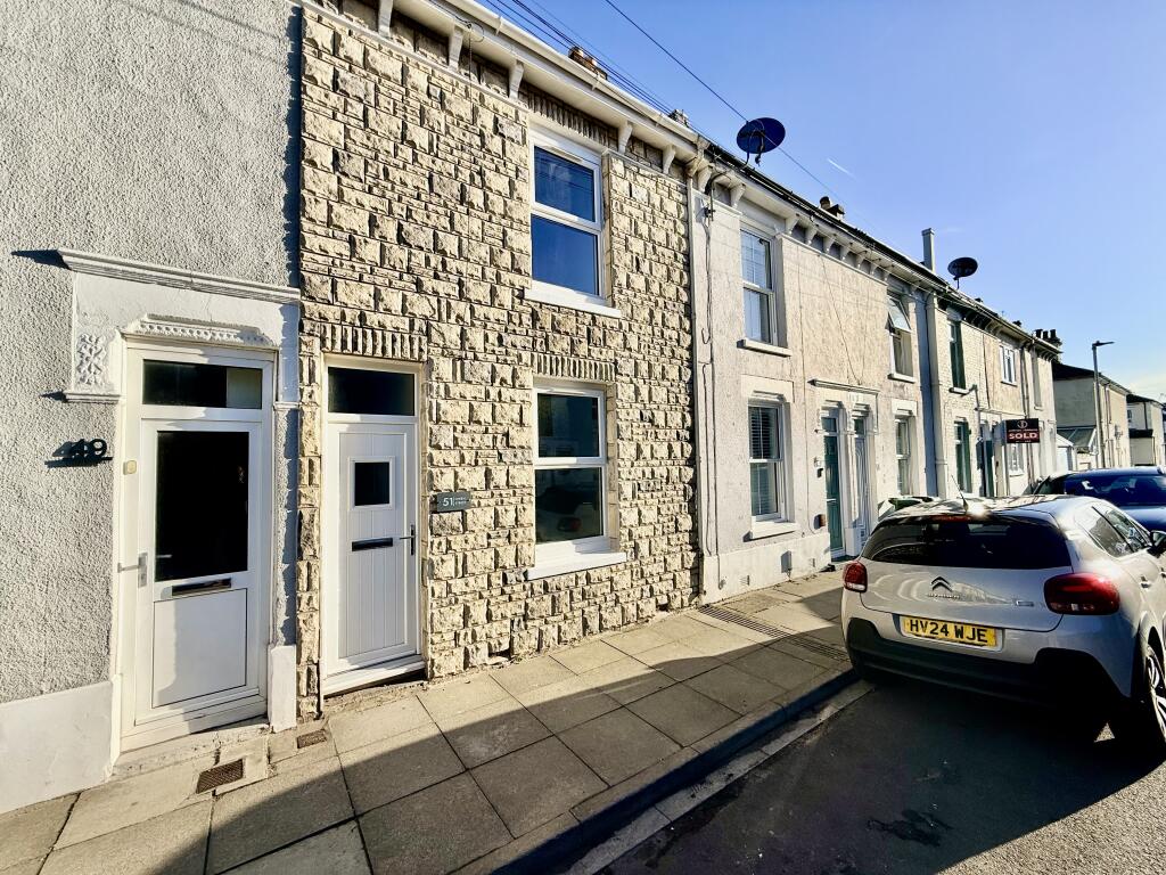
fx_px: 472
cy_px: 438
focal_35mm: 14
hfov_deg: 102.1
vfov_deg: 85.7
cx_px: 583
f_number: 2.2
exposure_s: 1/1901
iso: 50
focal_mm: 2.22
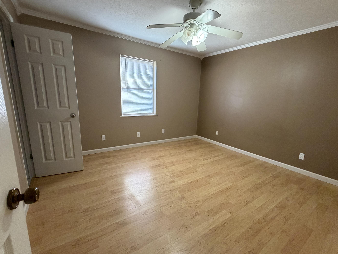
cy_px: 131
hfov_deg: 94.4
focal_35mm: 16
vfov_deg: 78.1
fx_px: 156
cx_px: 176
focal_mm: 2.22
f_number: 2.2
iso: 400
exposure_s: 1/60
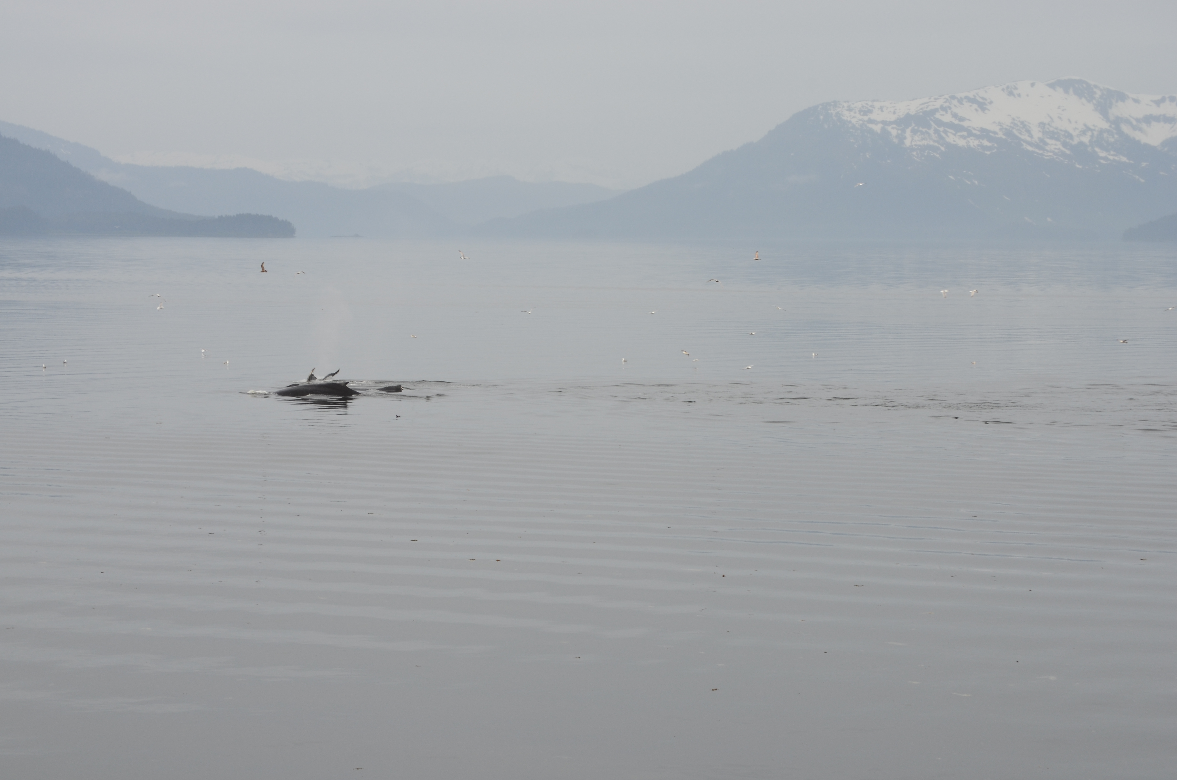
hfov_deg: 20.1
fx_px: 3328
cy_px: 390
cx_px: 588
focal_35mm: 102
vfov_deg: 13.4
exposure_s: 1/125
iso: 200
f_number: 11
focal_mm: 68
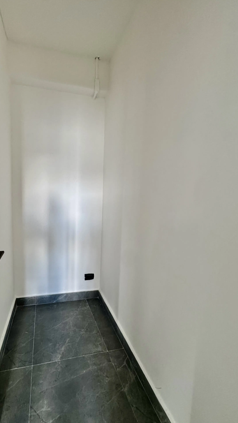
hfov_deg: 65.7
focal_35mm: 16
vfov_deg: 99.4
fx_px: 180
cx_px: 84
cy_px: 216
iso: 320
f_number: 2.2
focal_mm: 2.22
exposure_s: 1/99
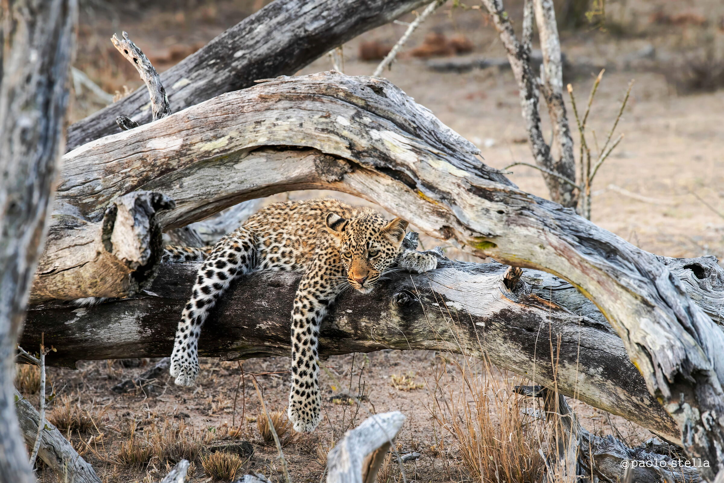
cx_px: 362
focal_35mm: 200
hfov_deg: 10.3
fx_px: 4022
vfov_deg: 6.9
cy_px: 242
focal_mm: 200
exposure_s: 1/100
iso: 800
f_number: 7.1
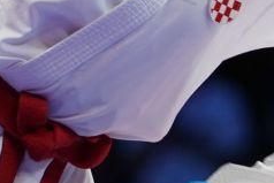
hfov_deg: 1.5
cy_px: 35
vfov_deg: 1.0
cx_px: 132
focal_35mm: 1353
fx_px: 10304
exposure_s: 1/1000
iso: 1600
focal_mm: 179
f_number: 2.8
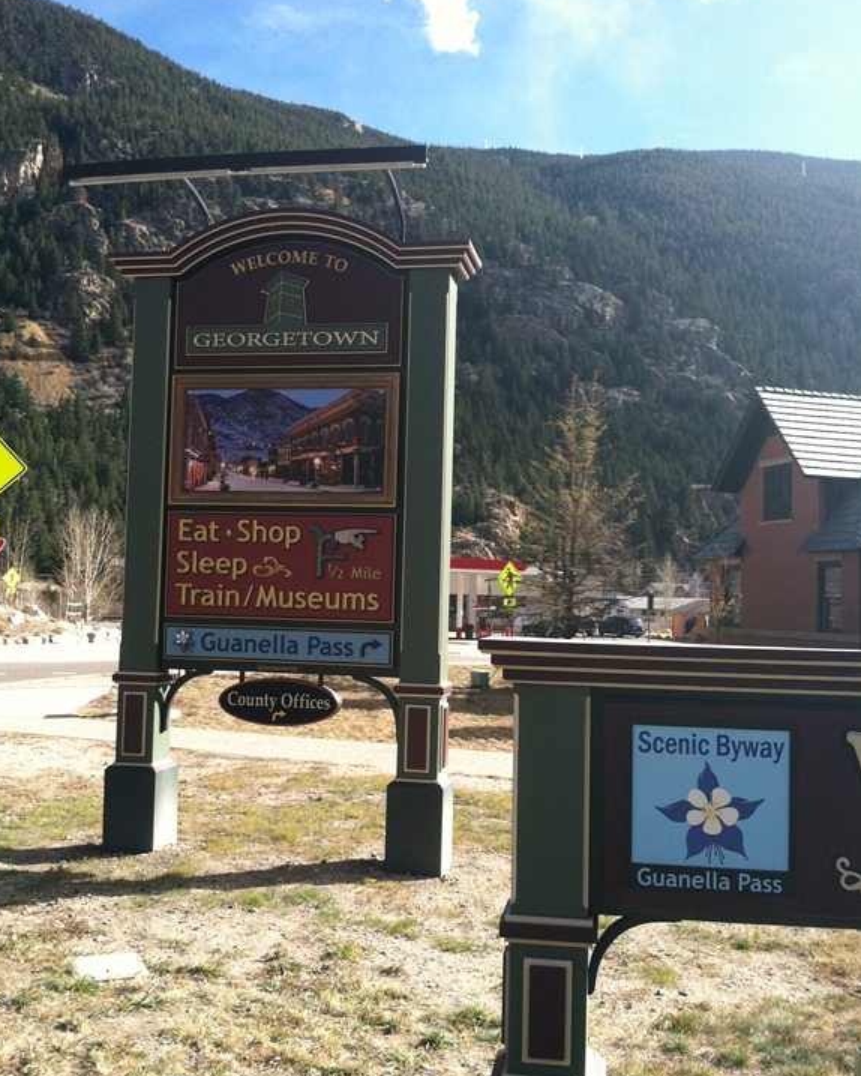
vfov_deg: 49.1
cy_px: 540
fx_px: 1178
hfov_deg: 40.1
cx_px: 428
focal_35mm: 37
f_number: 2.8
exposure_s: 1/446
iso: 80
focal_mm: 3.85
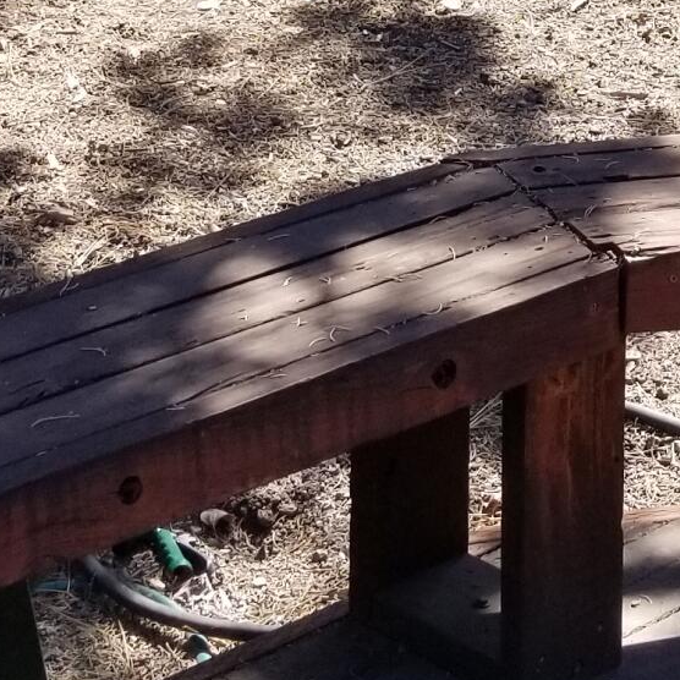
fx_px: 2756
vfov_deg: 13.1
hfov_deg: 13.8
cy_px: -396
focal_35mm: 124
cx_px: 745
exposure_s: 1/672
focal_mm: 4.3
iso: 50
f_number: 1.7
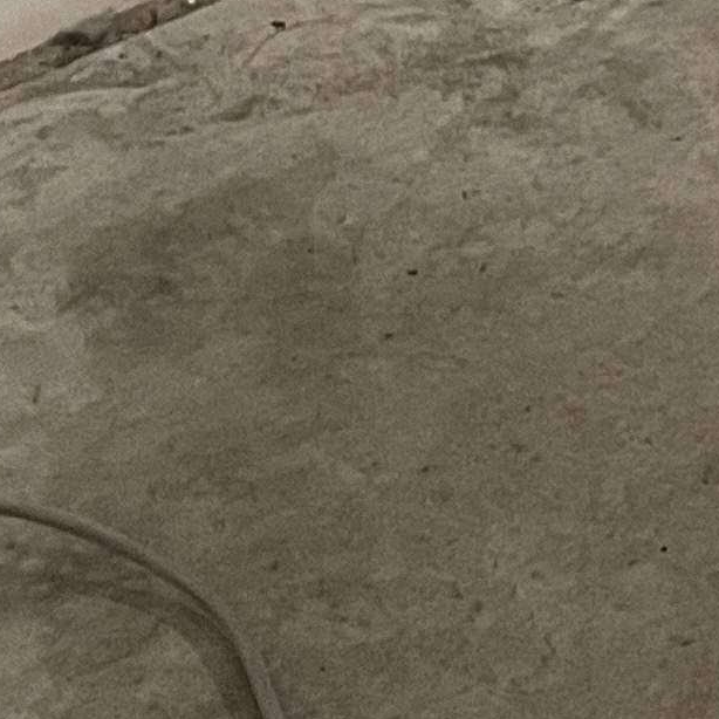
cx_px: 2158
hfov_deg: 9.2
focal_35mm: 151
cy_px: -917
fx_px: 3548
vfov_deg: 10.3
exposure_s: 1/33
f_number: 1.6
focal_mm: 4.2
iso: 400
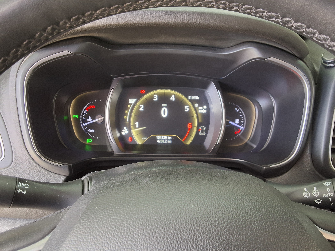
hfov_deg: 63.4
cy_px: 126
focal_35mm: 28
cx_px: 168
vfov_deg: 49.7
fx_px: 271
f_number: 1.9
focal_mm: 2.91
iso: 200
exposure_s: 1/24
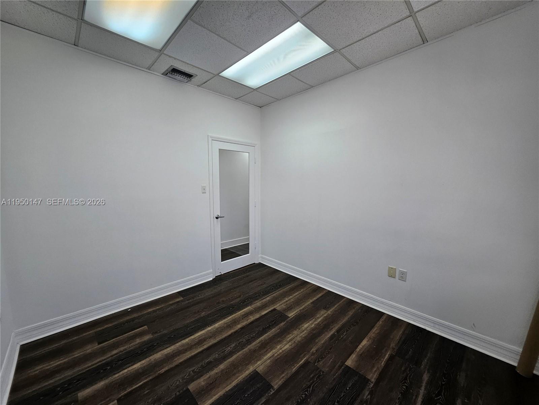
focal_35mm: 13
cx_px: 270
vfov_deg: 89.9
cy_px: 202
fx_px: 202
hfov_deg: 106.2
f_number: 2.2
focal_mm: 1.74
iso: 64
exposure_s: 1/60
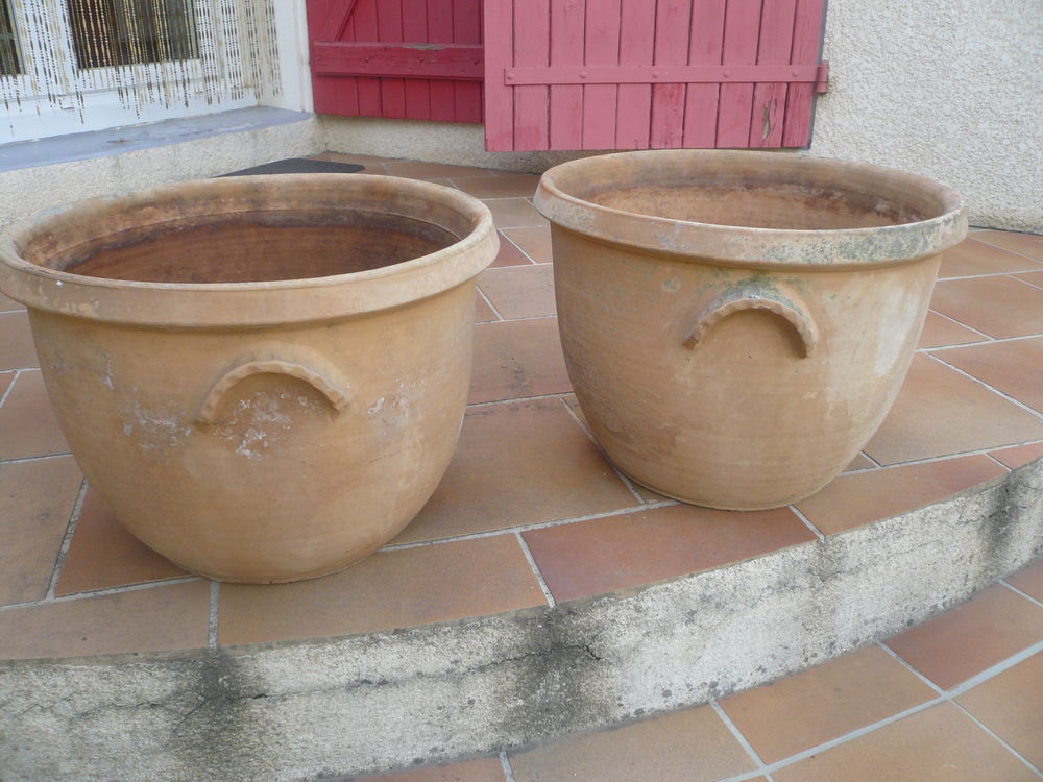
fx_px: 844
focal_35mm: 28
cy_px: 391
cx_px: 522
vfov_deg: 49.7
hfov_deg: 63.4
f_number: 2.8
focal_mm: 4.6
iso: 100
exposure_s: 1/160
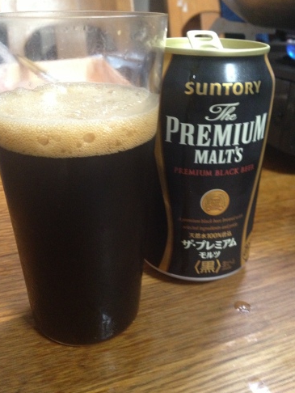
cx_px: 144
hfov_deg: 39.7
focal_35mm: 36
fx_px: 409
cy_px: 194
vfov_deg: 51.3
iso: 400
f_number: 2.4
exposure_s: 1/20
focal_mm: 4.28
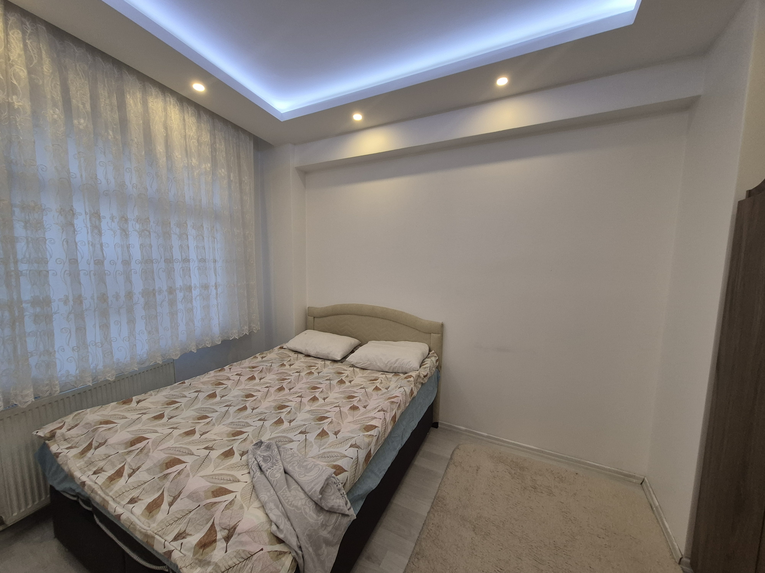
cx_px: 382
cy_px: 286
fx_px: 287
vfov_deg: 89.9
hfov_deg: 106.2
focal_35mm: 13
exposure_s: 1/50
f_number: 2.2
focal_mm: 1.74
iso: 160
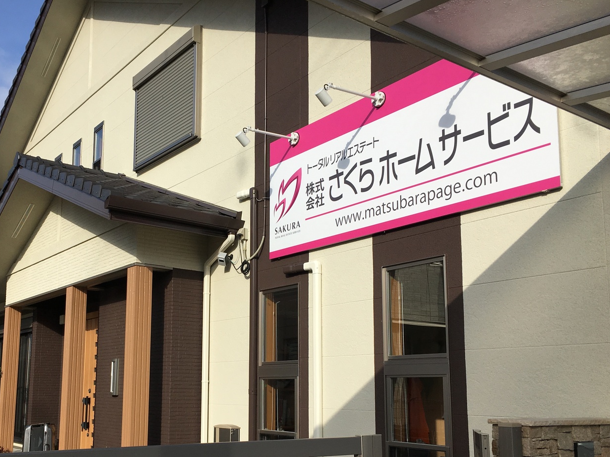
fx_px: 669
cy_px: 296
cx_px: 235
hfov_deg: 48.6
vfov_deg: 37.4
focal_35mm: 38
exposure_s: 1/1876
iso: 25
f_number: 2.2
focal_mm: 4.15
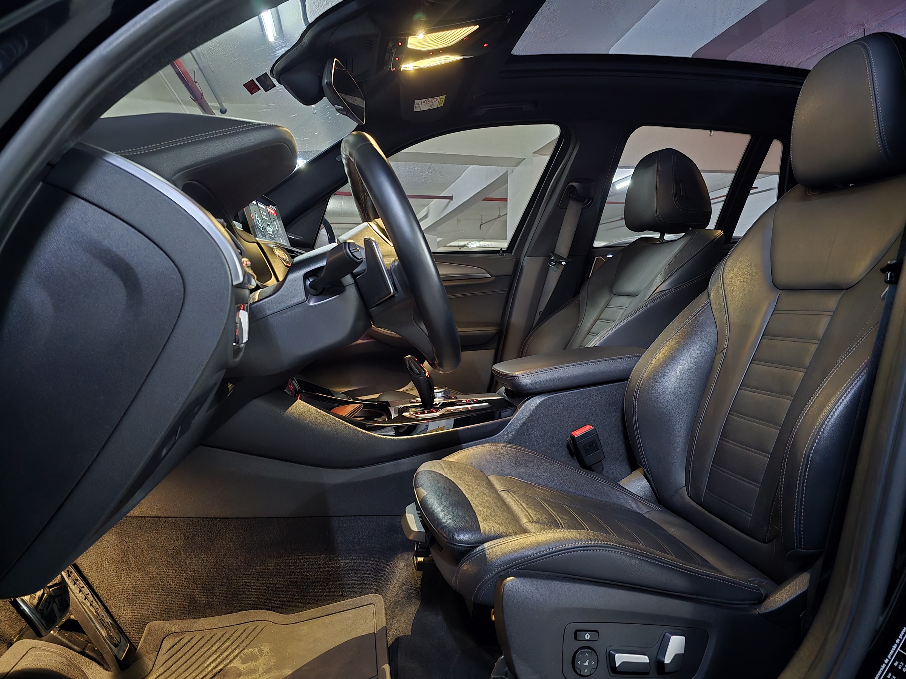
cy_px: 340
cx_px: 453
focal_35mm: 23
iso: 3200
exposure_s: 1/15
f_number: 1.7
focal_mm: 6.3
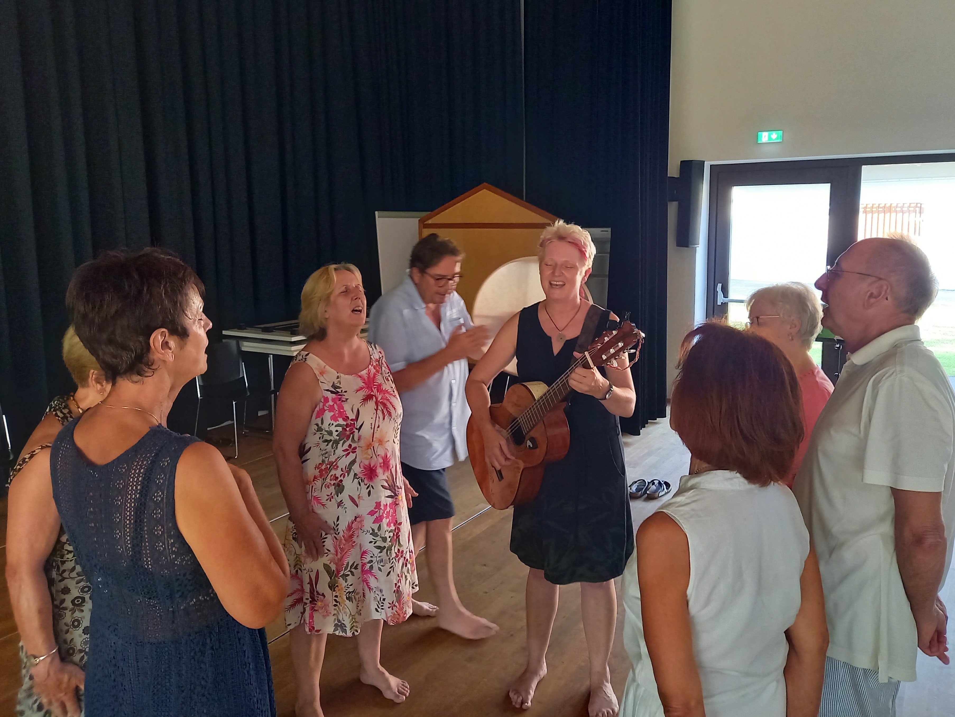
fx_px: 690
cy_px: 358
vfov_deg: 54.9
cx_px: 478
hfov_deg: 69.4
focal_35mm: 25
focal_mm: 4.65
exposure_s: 1/33
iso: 500
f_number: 1.8
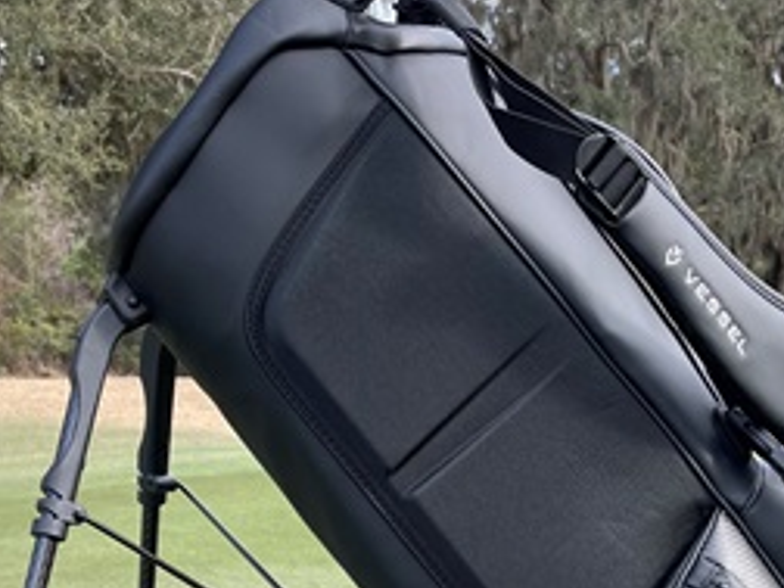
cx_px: 604
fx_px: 1472
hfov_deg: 29.3
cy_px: 580
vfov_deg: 21.8
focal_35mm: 65
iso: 32
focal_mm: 4.2
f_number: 1.6
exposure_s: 1/558
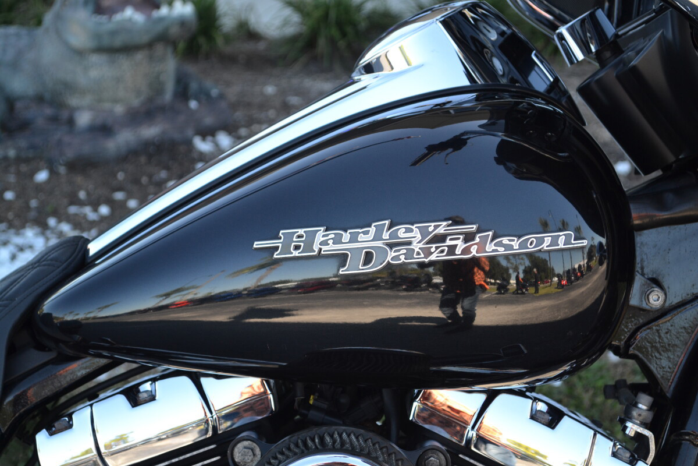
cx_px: 349
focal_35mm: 72
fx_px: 1396
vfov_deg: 18.9
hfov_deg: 28.1
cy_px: 233
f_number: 5.6
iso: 250
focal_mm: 48
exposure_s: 1/125
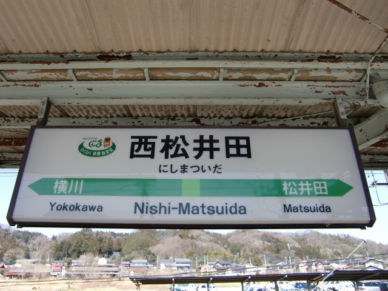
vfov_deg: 49.7
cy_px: 146
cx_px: 194
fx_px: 314
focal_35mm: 28
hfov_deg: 63.4
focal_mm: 4.9
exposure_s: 1/500
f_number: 2.6
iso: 64
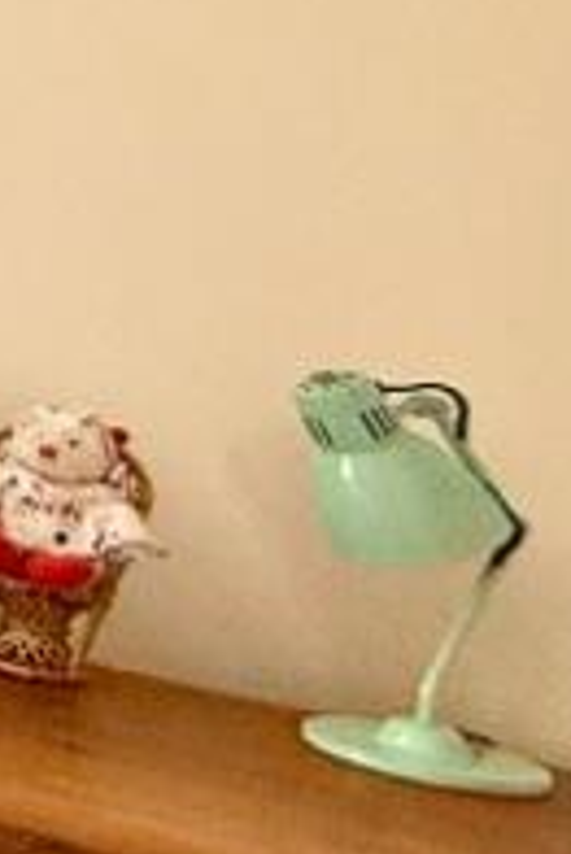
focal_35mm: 76
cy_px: 109
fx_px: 1805
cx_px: -1621
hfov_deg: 8.6
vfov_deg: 25.9
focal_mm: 2.22
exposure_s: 1/99
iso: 100
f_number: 2.2
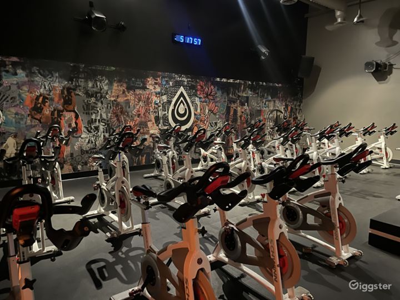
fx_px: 300
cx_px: 200
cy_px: 150
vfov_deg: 53.1
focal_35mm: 26
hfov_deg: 67.3
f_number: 1.6
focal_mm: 4.2
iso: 1000
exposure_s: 1/15
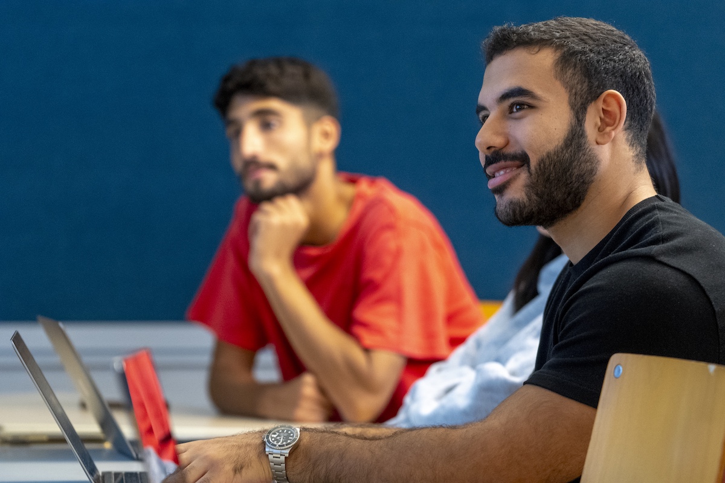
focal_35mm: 157
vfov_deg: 8.7
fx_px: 3162
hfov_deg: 13.1
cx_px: 362
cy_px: 242
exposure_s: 1/125
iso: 2000
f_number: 2.8
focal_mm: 105
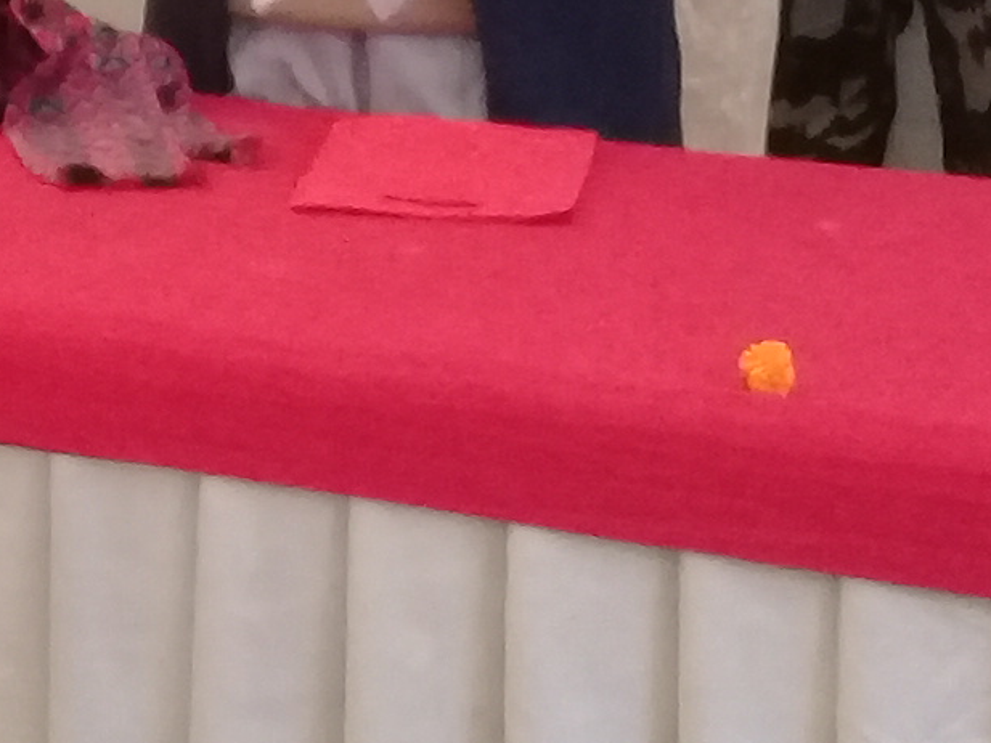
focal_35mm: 164
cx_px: -22
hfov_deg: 11.9
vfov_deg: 8.7
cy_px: -645
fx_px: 4696
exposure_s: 1/25
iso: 200
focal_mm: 3.3
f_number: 2.2
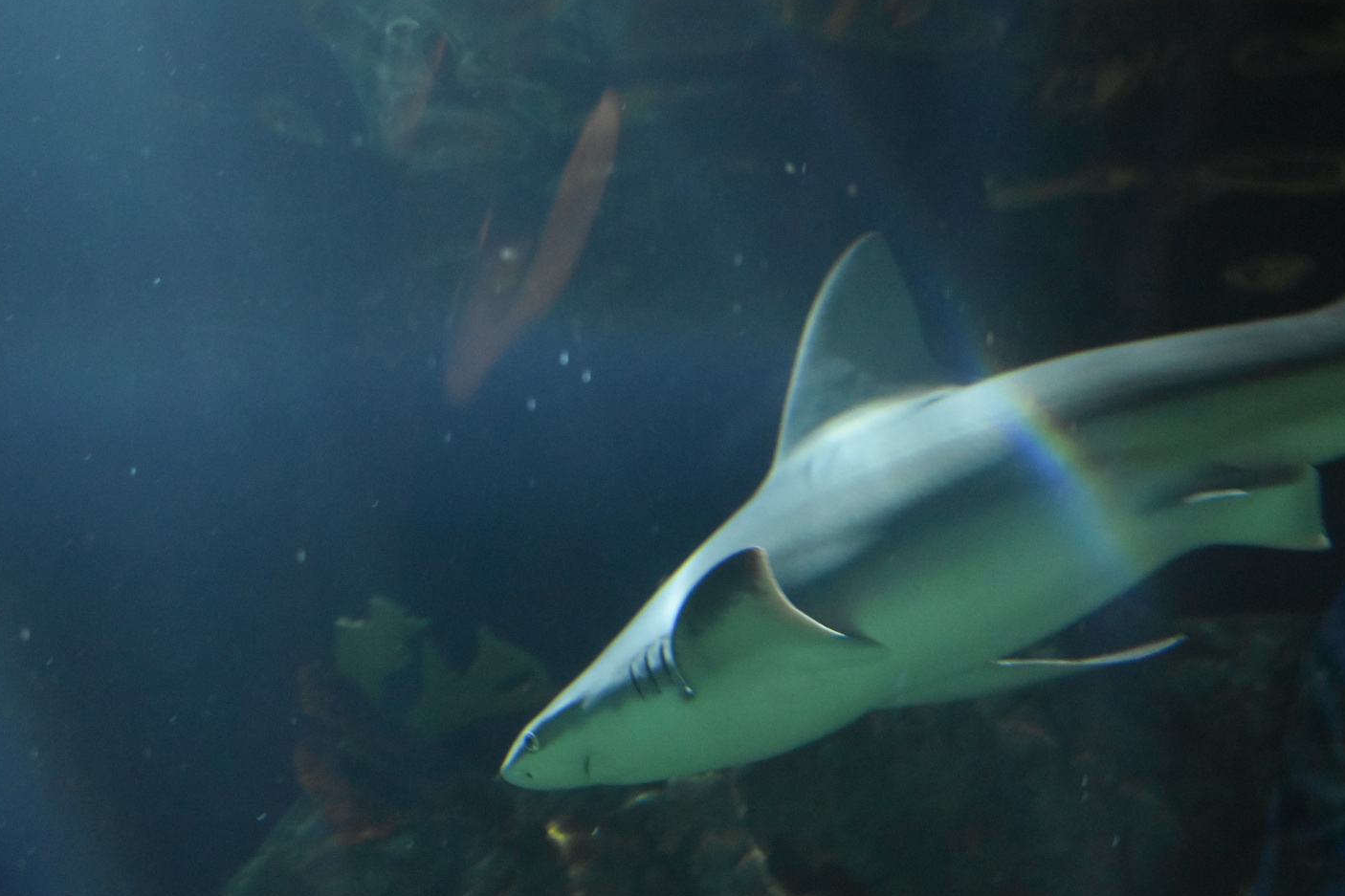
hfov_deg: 37.1
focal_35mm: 54
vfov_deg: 25.2
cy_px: 490
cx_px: 687
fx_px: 2001
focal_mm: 31
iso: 3200
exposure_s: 1/40
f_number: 4.2
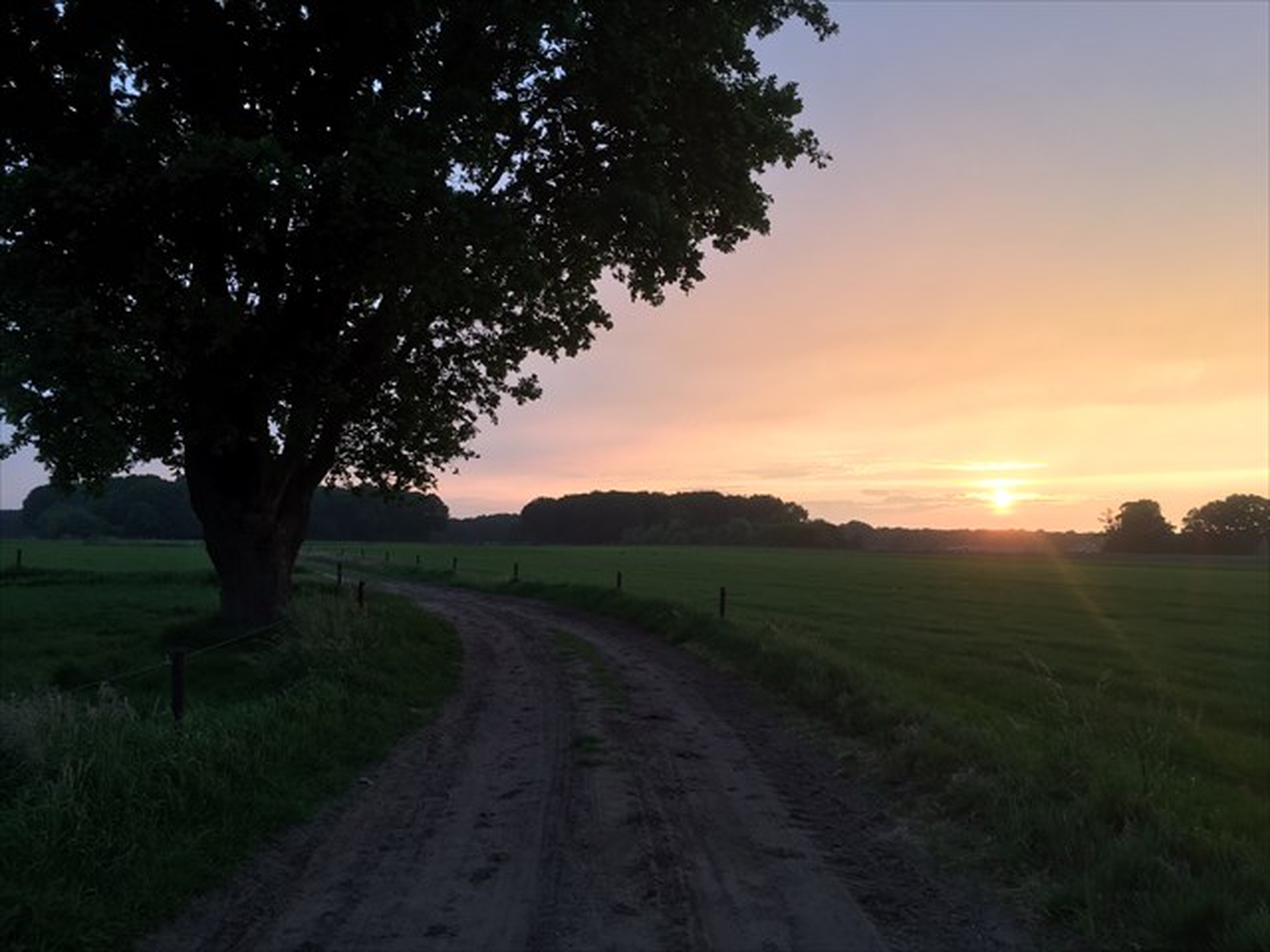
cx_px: 635
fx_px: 1064
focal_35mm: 29
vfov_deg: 48.2
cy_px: 476
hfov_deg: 61.7
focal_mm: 4.15
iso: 25
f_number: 2.2
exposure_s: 1/50
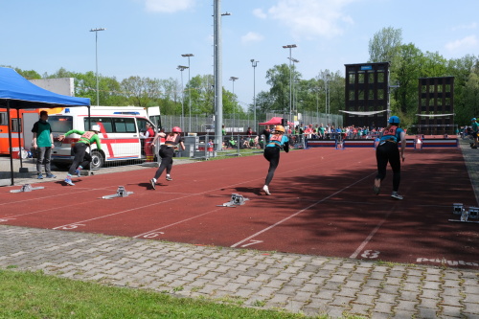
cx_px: 240
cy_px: 160
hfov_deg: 54.5
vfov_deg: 37.8
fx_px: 466
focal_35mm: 35
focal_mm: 23.3
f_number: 16
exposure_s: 1/170
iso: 500
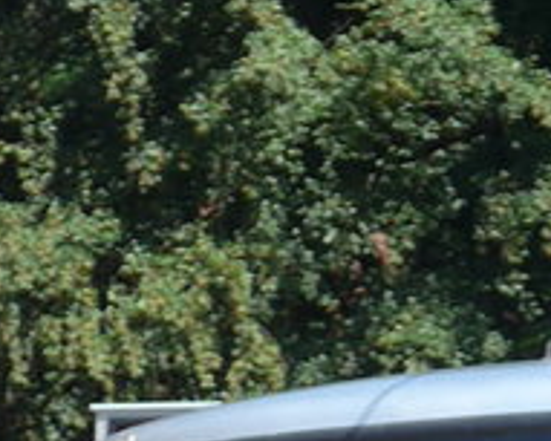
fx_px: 10312
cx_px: 762
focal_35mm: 632
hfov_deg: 3.1
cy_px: 917
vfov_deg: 2.4
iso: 100
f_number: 4.8
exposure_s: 1/320
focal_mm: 20.4
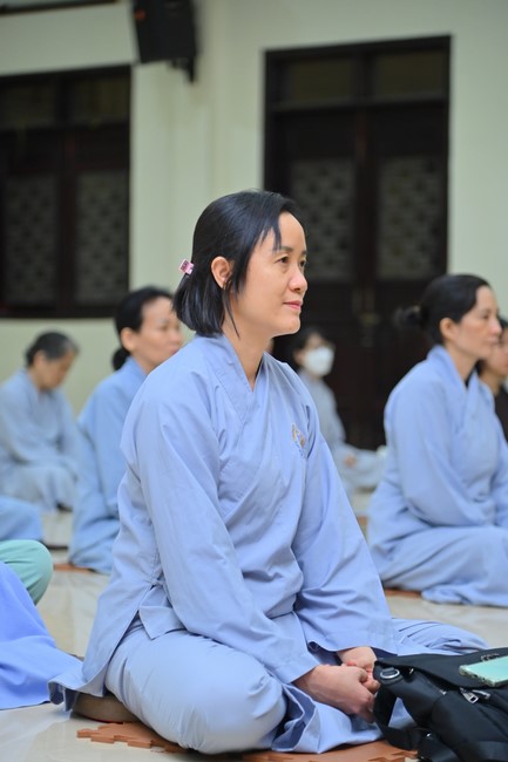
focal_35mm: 105
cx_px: 254
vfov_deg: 19.5
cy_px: 381
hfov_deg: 13.0
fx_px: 2224
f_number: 4
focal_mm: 105
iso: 1250
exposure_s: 1/100
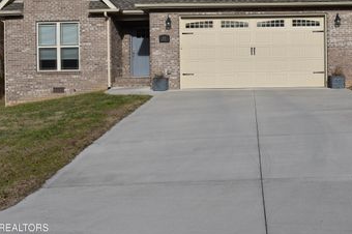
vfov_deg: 25.3
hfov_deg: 37.2
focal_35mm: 53
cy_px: 71
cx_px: 234
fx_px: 518
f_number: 9
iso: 100
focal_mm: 24
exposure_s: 1/320
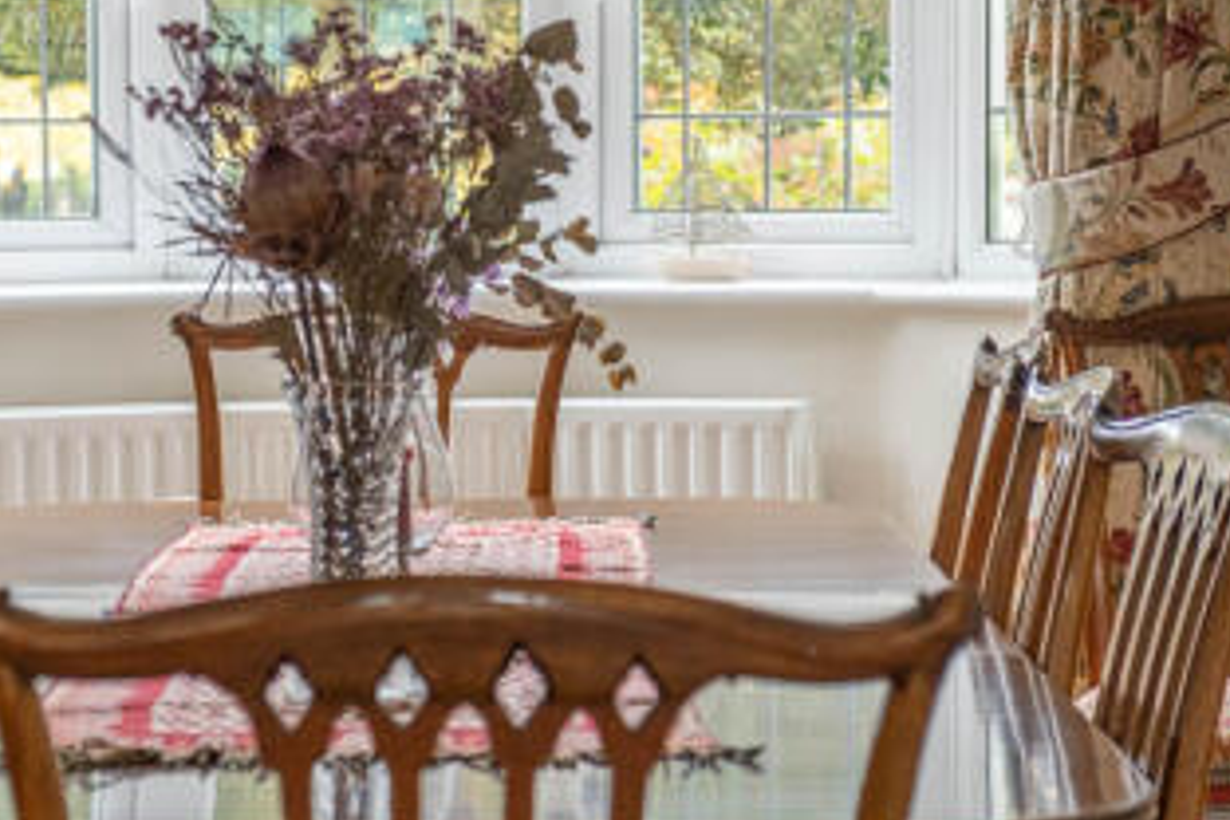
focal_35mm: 116
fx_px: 3963
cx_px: 398
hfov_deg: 17.6
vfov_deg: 11.8
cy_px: 353
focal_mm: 50.5
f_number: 4
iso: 320
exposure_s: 1/13
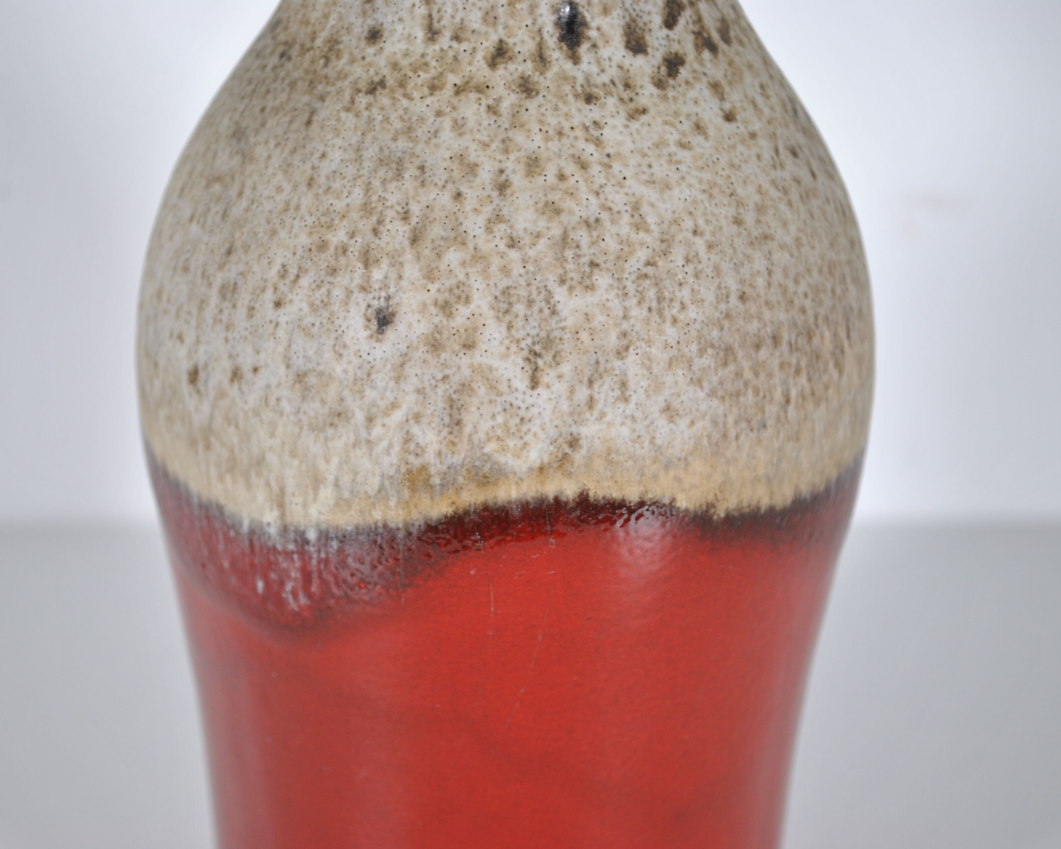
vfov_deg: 19.7
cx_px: 493
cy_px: 425
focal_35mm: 78
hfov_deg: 24.4
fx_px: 2449
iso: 200
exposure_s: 1/50
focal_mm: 46
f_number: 5.3
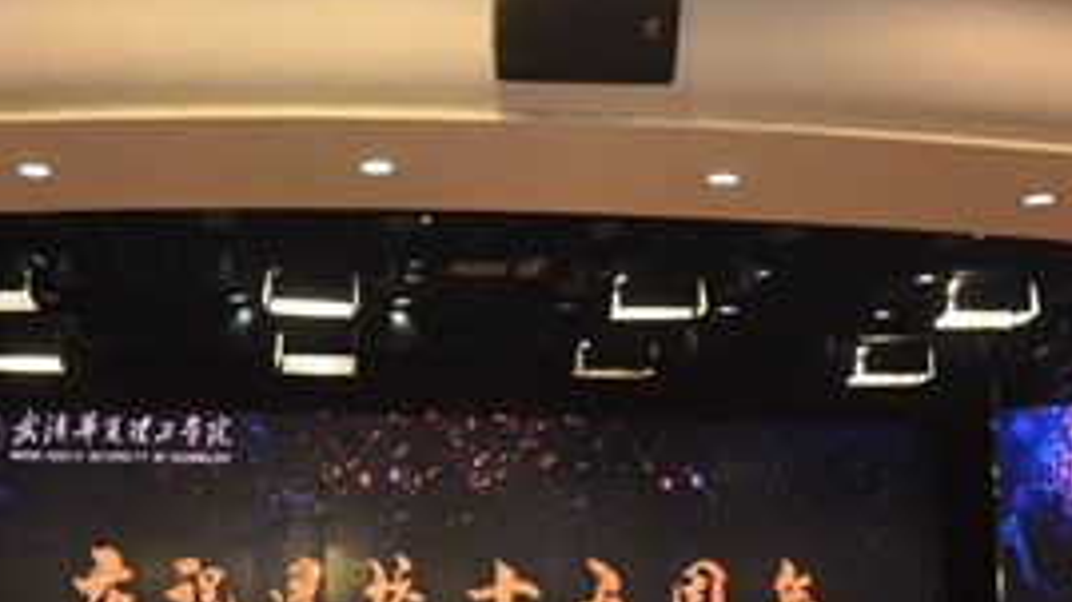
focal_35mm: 63
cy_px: 460
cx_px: 426
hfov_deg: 33.2
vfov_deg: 18.9
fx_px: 1790
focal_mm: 18
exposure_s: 1/50
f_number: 3.5
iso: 200
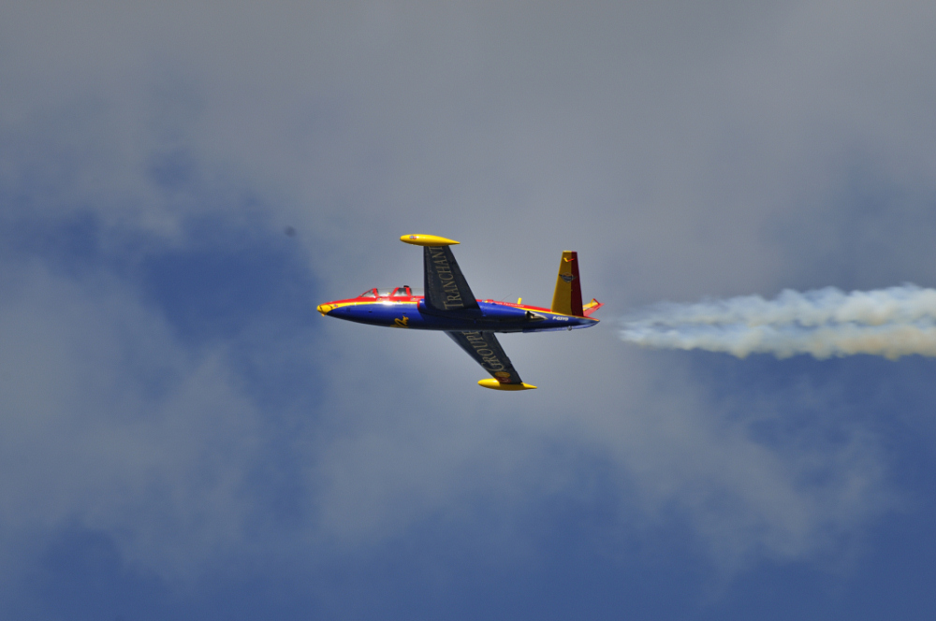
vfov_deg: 3.0
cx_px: 468
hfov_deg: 4.6
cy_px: 310
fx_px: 11685
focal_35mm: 450
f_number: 11
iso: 200
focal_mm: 300
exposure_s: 1/500
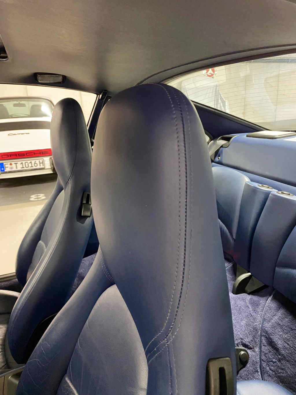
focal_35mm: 26
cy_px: 198
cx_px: 148
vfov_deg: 67.3
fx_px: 296
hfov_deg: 53.1
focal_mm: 4.25
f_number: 1.8
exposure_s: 1/25
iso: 500
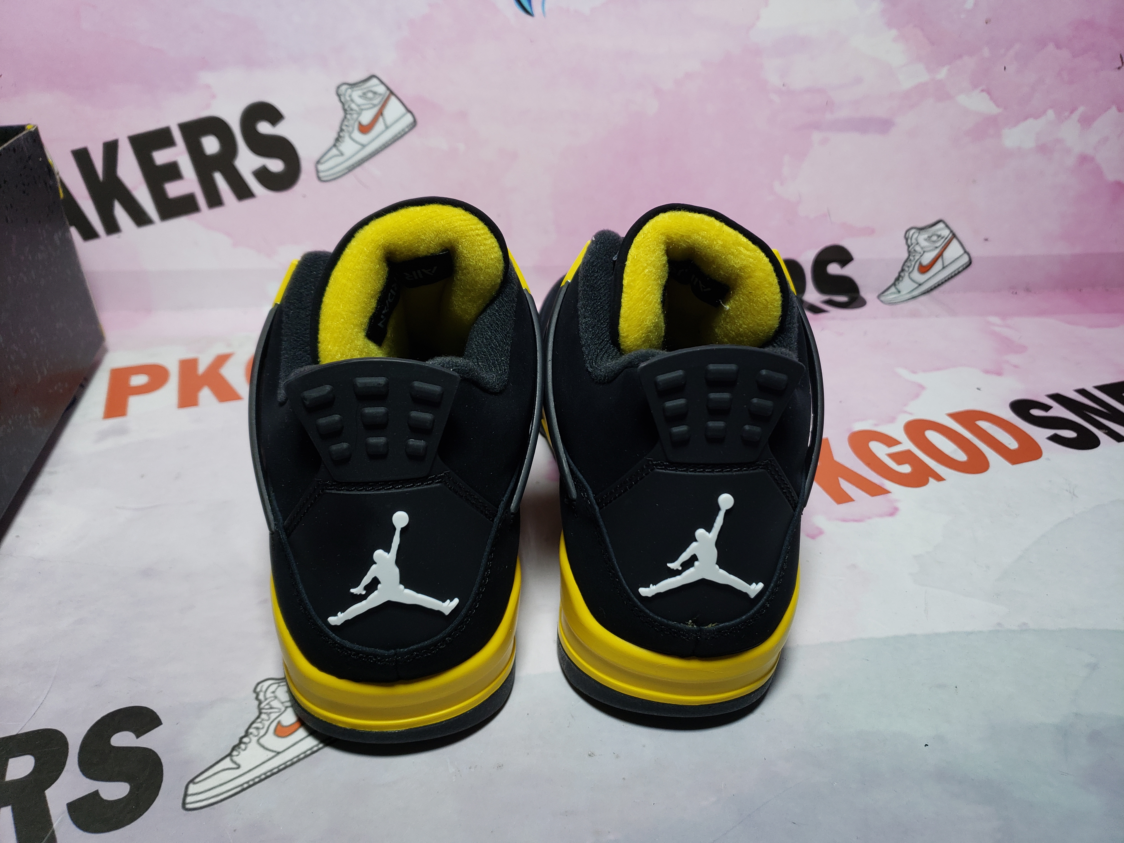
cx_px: 562
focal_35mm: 26
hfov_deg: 67.3
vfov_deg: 53.1
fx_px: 844
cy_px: 422
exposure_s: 1/509
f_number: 1.5
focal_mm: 4.3
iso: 50
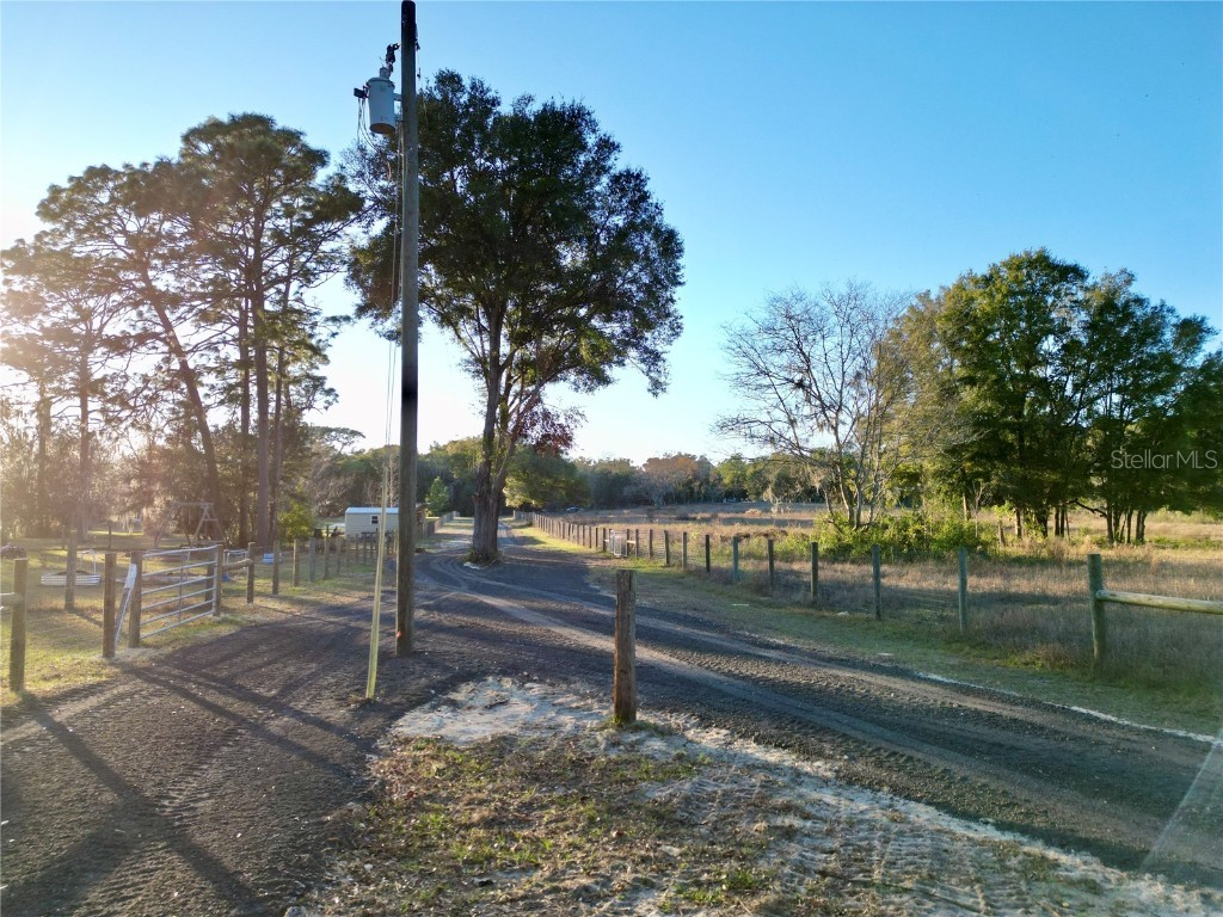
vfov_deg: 56.8
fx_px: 848
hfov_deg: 71.6
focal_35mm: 24
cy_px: 458
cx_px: 612
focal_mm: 6.72
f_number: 1.7
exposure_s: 1/1000
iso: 100
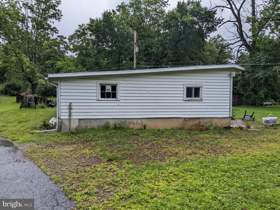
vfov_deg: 51.4
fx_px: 218
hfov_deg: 65.3
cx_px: 140
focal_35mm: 27
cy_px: 105
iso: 61
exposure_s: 1/2128
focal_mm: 4.38
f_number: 1.73
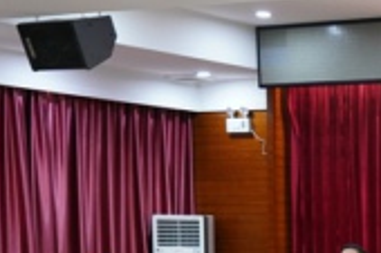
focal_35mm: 120
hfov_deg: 15.4
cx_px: 614
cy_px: 384
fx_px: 1269
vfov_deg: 11.0
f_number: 4.5
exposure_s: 1/60
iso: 3200
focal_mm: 34
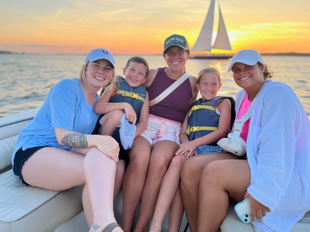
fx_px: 233
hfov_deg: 67.3
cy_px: 116
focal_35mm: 26
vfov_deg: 53.1
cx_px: 155
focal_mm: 5.1
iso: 50
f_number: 1.6
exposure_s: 1/193
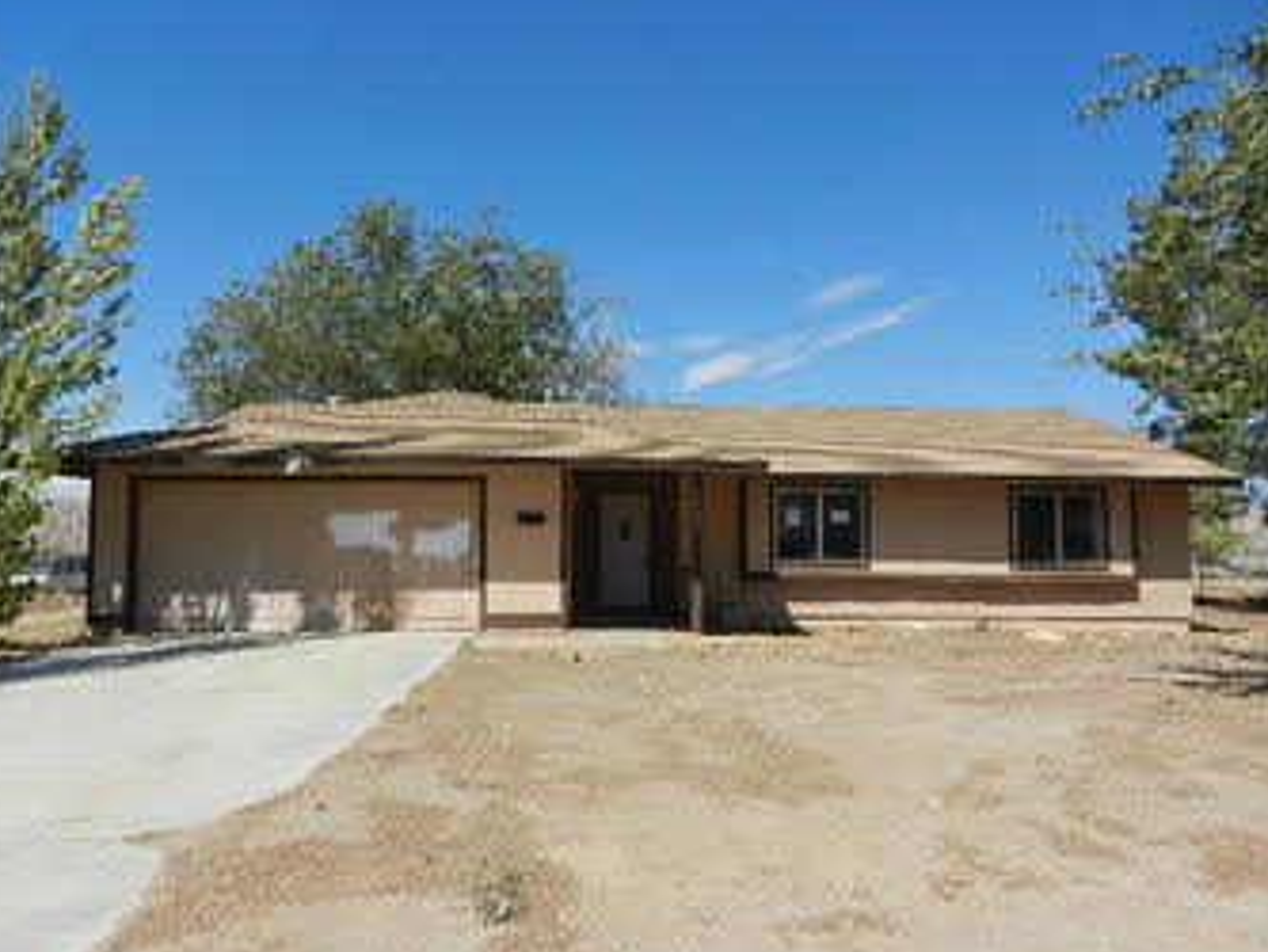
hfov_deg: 67.3
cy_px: 487
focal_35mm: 26
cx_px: 628
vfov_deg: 53.1
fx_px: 953
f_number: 7
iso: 160
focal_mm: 4.5
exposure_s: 1/640
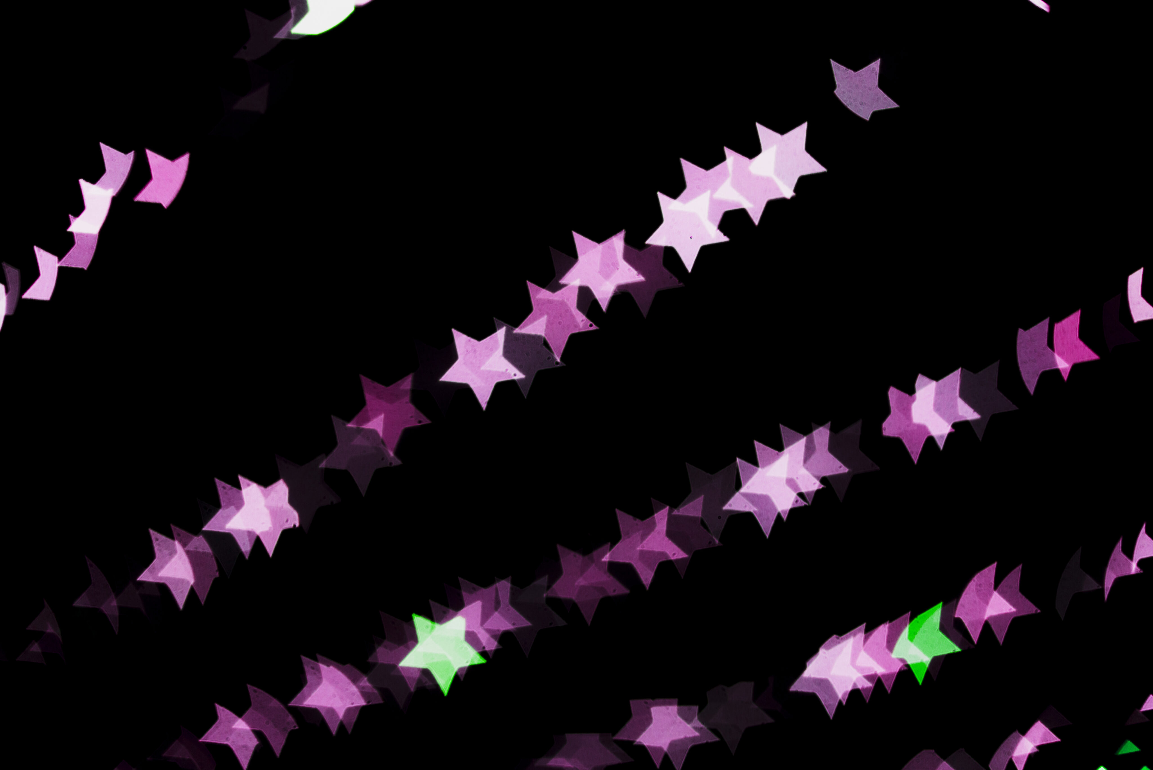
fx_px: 1602
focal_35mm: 50
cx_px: 576
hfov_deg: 39.6
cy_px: 385
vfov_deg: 27.0
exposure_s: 1/50
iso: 320
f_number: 1.4
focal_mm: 50
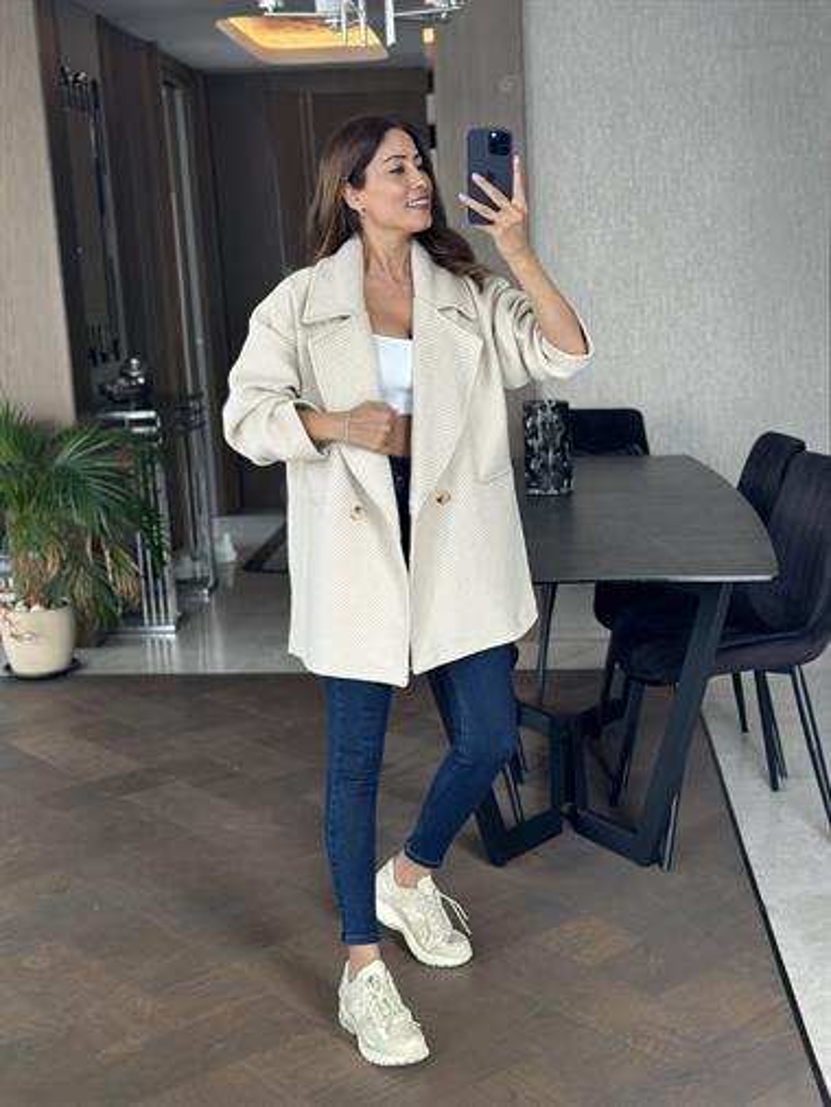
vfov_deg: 39.6
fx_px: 1535
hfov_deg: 30.3
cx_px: 416
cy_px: 554
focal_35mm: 48
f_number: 1.78
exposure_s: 1/61
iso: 125
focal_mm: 6.86
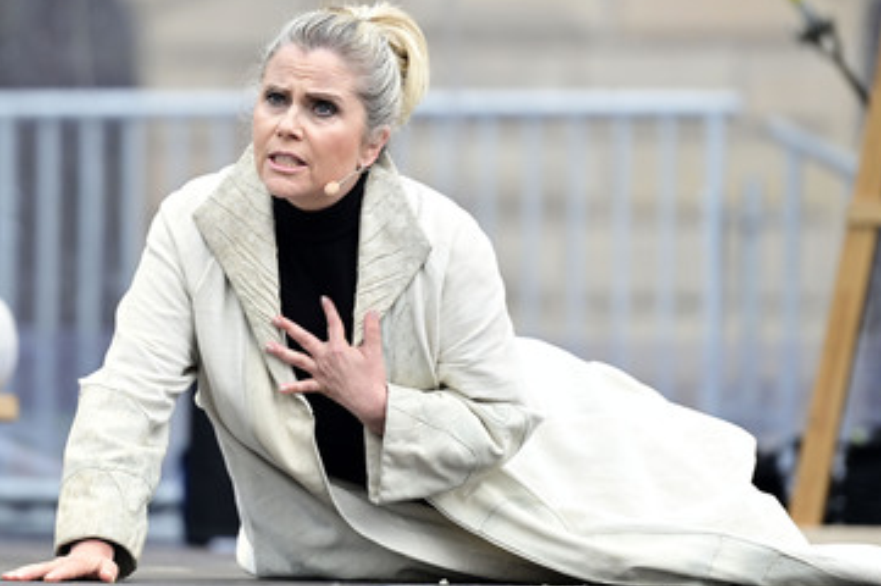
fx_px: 6112
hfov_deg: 8.2
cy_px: 276
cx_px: 375
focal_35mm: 250
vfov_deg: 5.5
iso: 640
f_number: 2.8
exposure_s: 1/400
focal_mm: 200
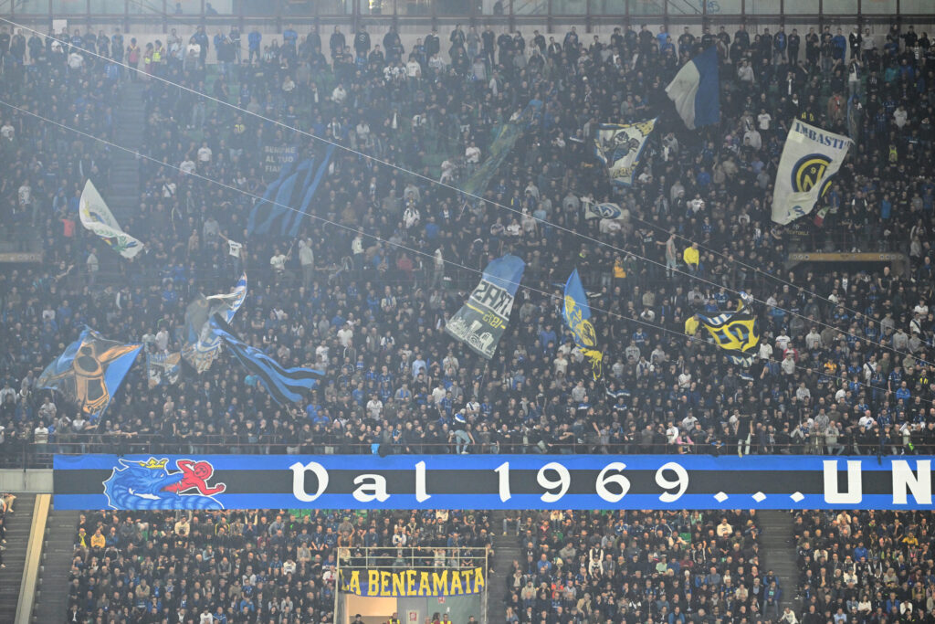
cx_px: 468
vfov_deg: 7.6
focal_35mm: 180
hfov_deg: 11.4
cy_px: 312
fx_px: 4675
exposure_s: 1/100
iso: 1600
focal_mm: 180
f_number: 5.6
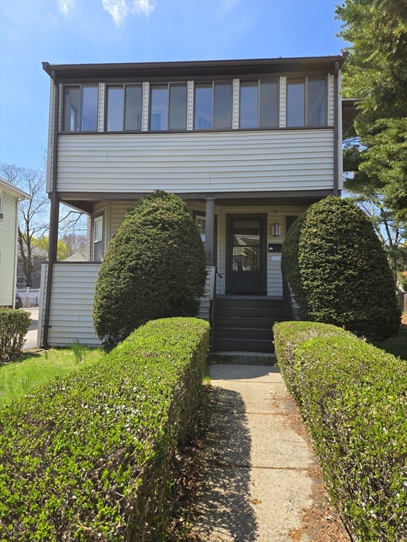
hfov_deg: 58.9
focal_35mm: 23
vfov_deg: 73.9
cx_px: 204
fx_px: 361
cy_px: 271
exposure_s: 1/1073
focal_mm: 5.4
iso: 25
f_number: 1.8
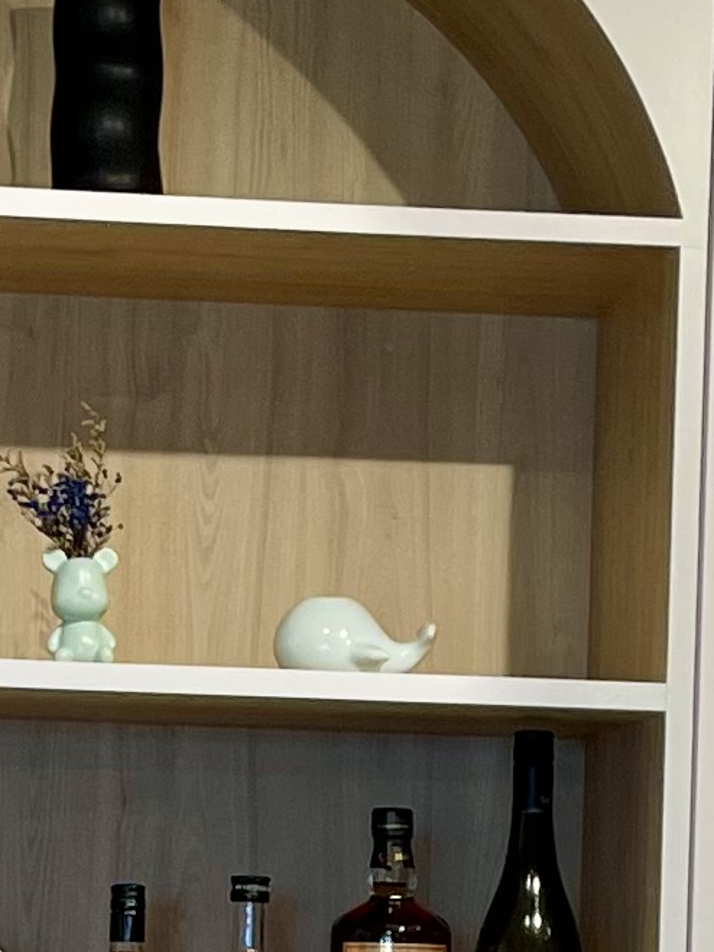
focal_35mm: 153
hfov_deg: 9.7
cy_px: 1003
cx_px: 331
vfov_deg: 12.7
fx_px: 4209
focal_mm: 5.1
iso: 80
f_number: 1.6
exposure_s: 1/100
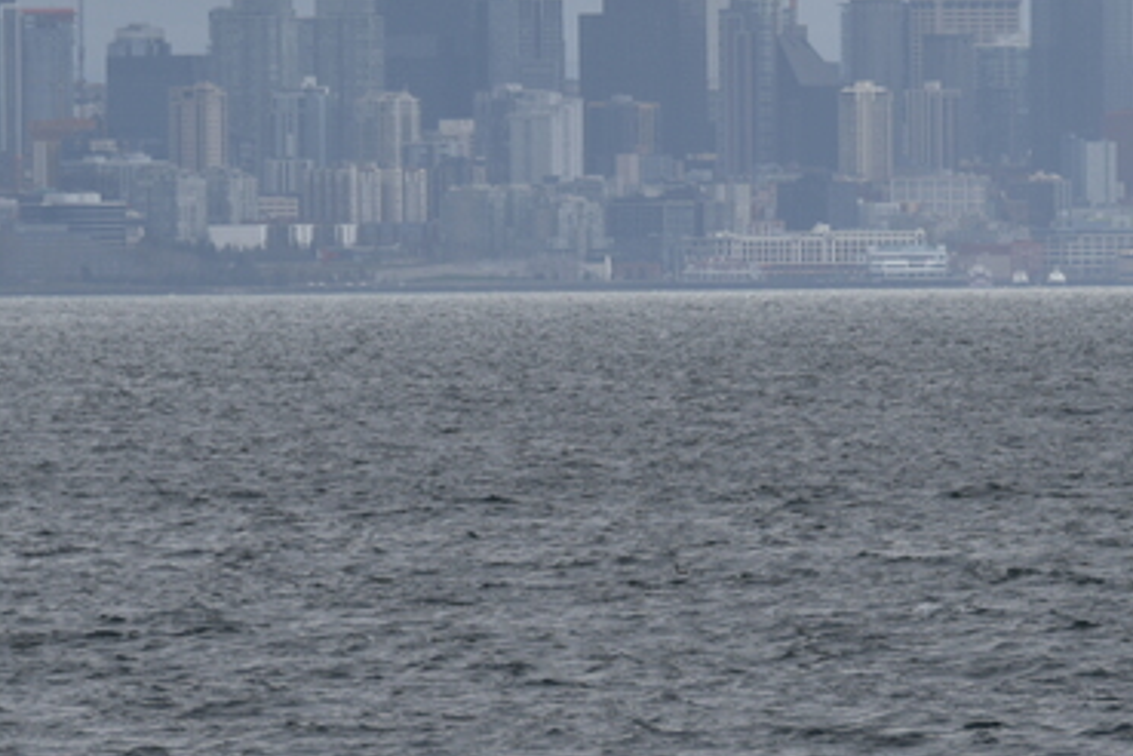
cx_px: 955
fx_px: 19669
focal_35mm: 625
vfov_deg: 2.2
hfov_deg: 3.3
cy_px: 135
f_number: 7.1
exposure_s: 1/400
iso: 100
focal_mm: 180
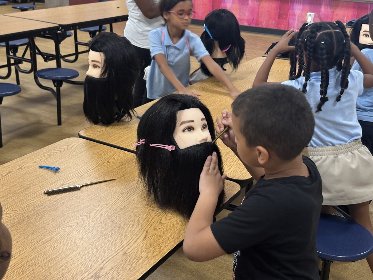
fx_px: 517
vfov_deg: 30.3
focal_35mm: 48
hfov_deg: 39.7
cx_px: 186
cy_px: 140
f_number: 1.78
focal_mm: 6.86
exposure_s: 1/40
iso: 250
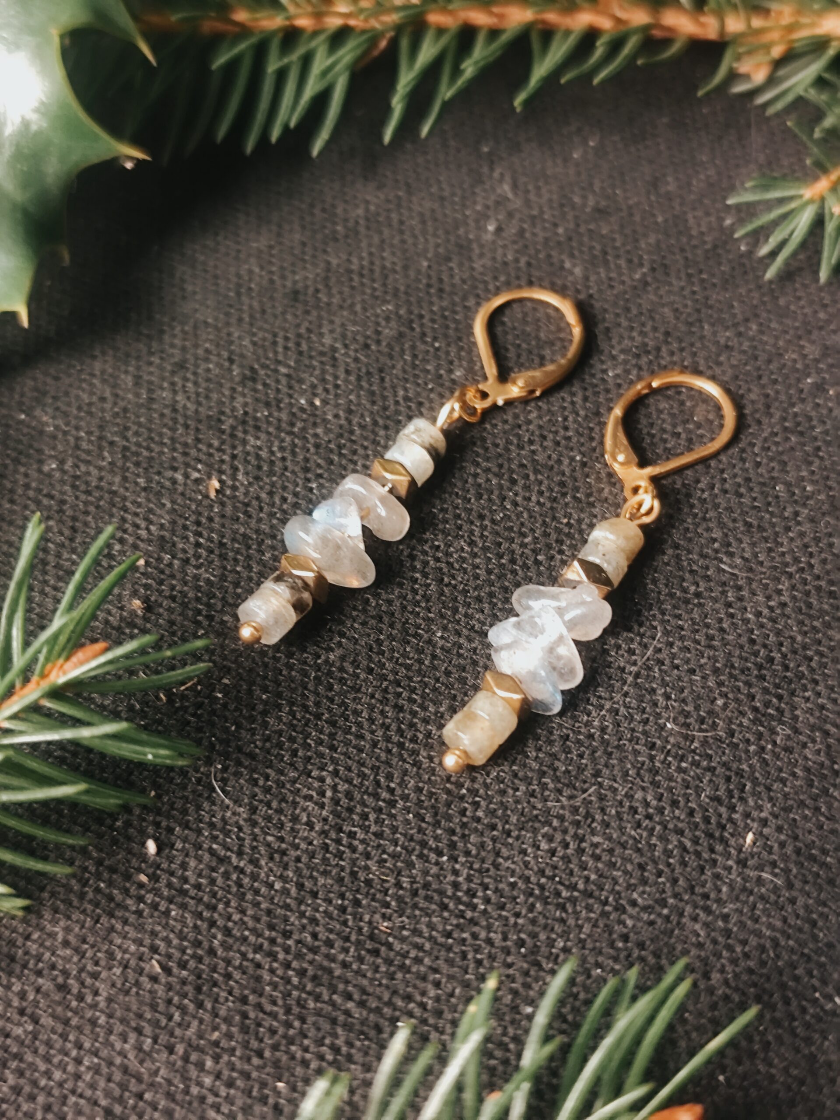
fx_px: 1488
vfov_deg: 41.2
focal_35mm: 46
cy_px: 560
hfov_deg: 31.5
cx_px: 420
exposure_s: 1/25
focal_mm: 6.19
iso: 1000
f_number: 1.65
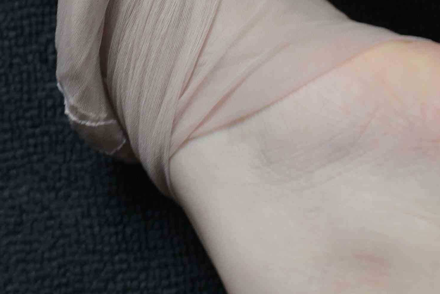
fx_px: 1332
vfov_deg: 12.3
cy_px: -34
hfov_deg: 18.6
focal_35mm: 109
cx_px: 92
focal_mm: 35
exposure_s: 1/160
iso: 800
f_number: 4
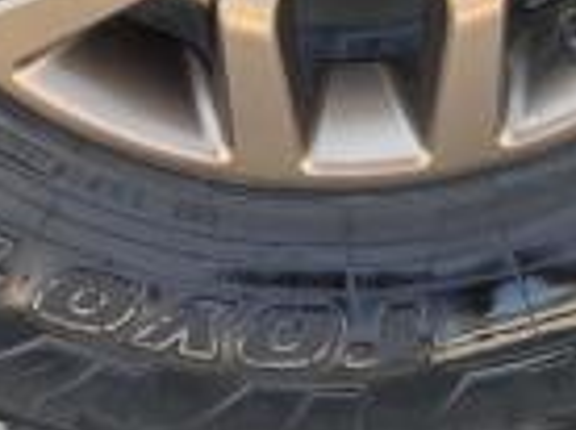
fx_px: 1578
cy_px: -338
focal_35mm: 95
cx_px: 296
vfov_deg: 13.9
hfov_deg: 20.7
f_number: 1.5
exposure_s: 1/353
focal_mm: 5.7
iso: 50
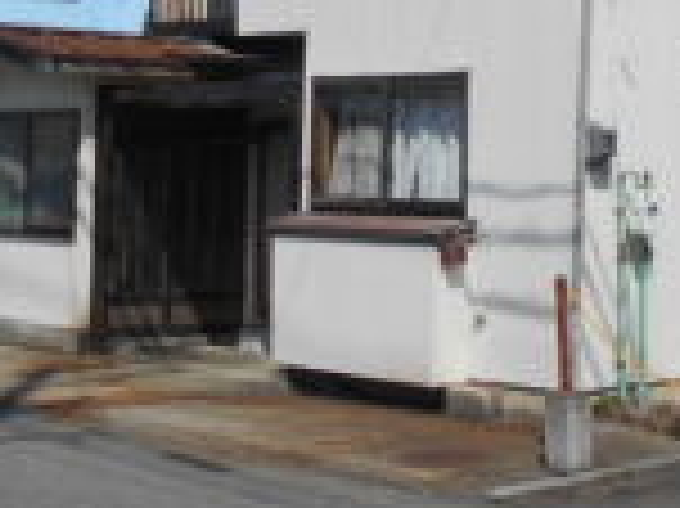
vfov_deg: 16.8
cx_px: 540
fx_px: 1688
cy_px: 16
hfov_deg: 22.5
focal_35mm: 86
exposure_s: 1/1600
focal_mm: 4.6
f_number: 3.2
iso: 80
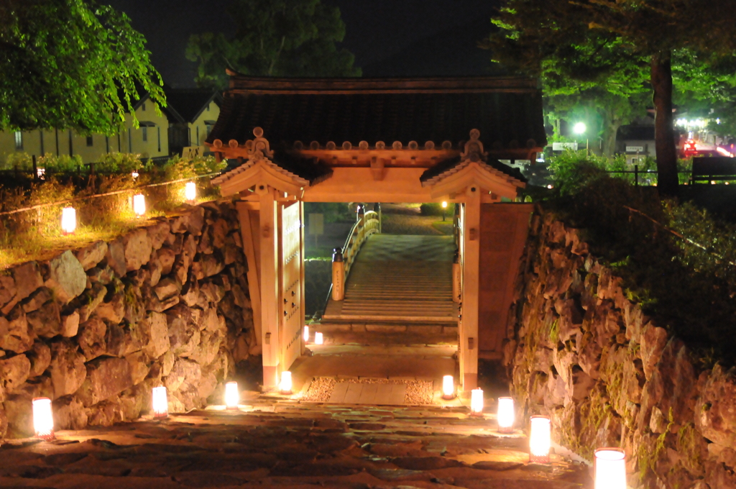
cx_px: 368
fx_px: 919
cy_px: 244
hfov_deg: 43.7
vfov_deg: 29.8
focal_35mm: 45
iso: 3200
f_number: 2.8
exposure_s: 1/6
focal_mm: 30
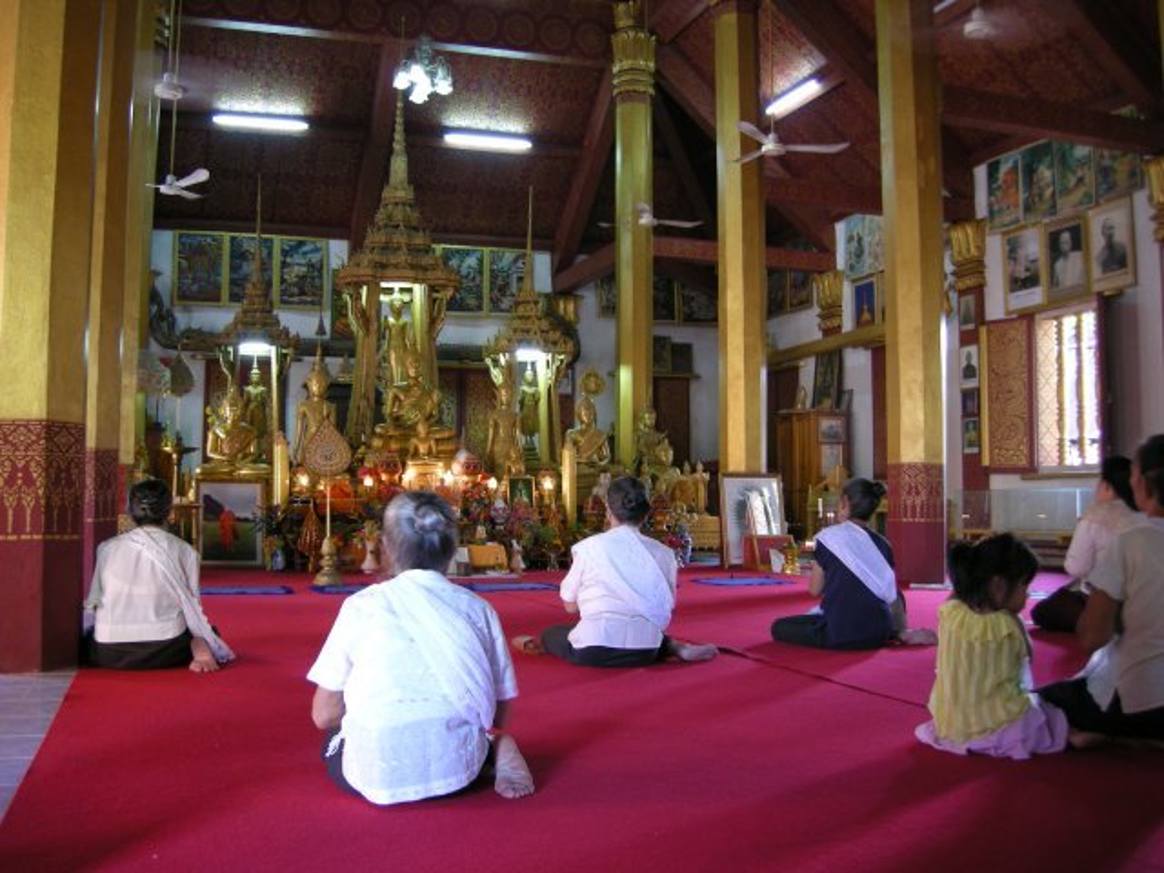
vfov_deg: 39.7
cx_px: 582
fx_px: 1211
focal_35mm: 36
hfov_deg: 51.4
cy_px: 436
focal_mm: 7.5
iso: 132
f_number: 2.7
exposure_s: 1/7.9
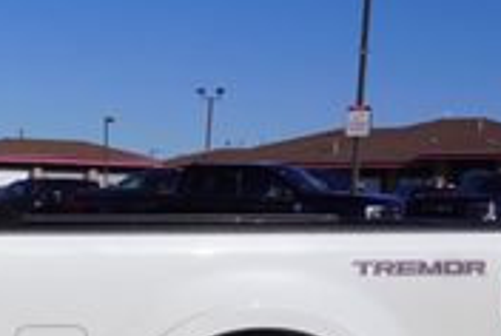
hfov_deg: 19.3
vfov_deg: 14.5
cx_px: -242
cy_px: 367
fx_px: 1294
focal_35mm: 93
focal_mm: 17
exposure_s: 1/400
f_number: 10
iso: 100
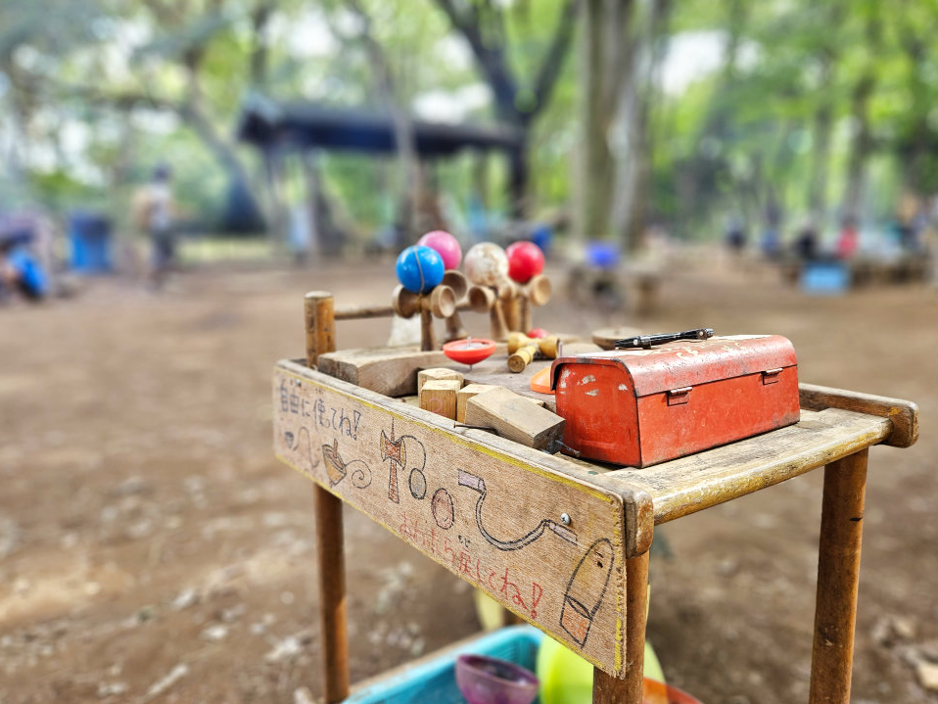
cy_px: 346
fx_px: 650
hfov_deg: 71.6
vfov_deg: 56.8
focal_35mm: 24
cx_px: 486
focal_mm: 5.4
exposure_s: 1/100
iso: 100
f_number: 1.8
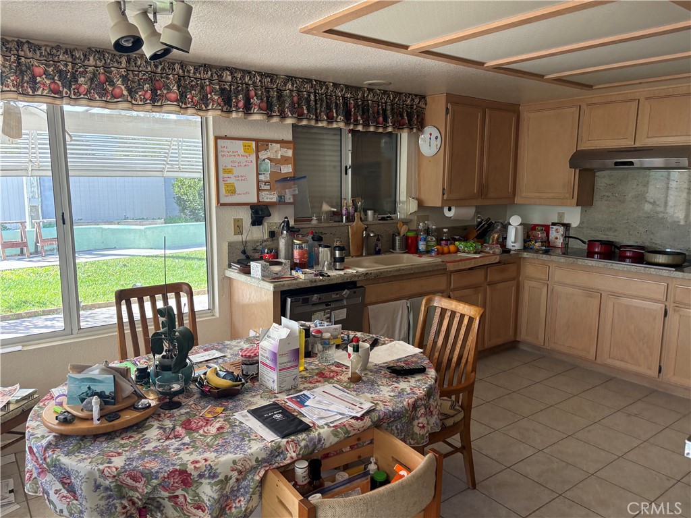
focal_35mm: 26
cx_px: 346
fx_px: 519
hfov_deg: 67.3
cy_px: 259
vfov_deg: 53.1
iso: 125
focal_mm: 5.96
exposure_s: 1/150
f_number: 1.6
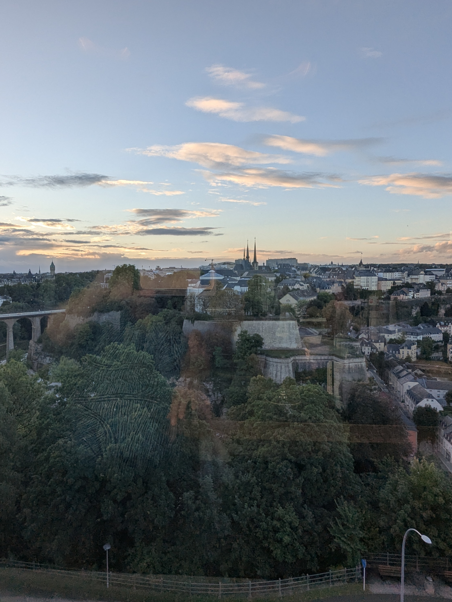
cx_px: 179
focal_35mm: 22
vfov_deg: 76.4
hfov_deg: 60.5
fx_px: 383
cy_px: 294
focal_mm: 2.35
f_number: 2.2
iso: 40
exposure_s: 1/285
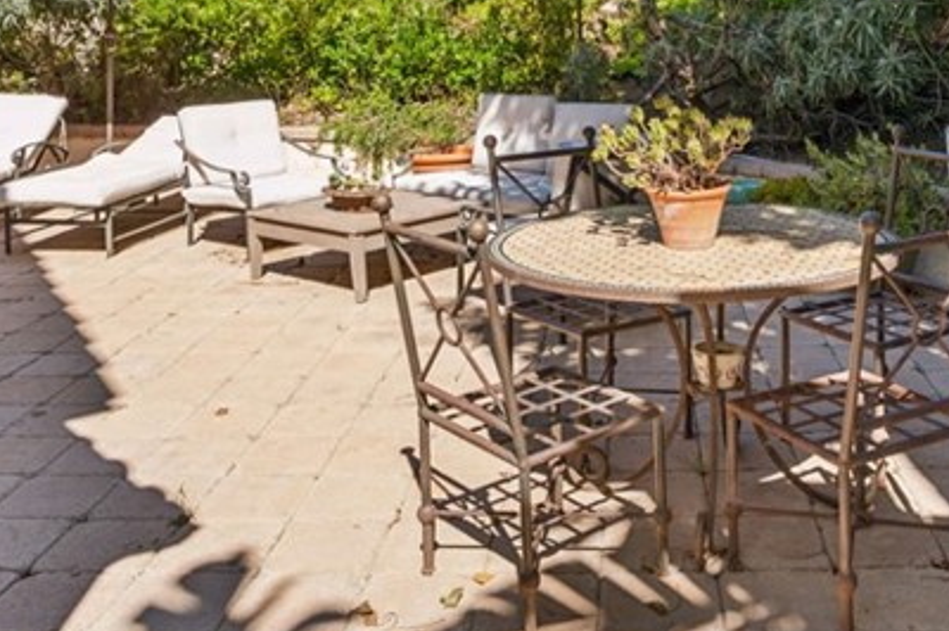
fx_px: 1080
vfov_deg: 30.5
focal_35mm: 41
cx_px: 619
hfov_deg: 46.8
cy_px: 13
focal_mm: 16
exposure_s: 1/100
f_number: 8
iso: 80
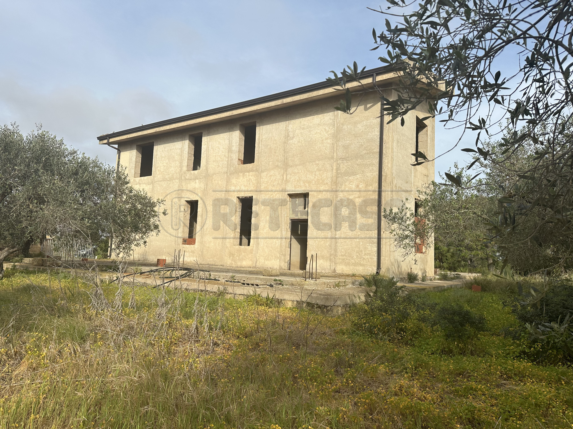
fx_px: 397
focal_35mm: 24
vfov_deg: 56.8
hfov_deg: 71.6
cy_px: 214
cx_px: 286
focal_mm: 6.86
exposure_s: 1/4348
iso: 80
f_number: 1.78
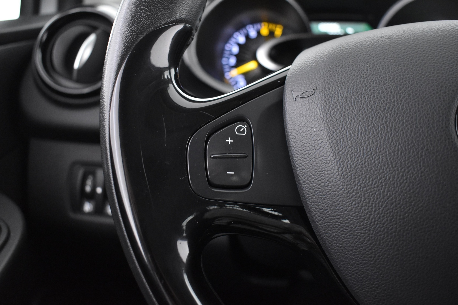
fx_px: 458
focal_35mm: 36
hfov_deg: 53.1
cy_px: 152
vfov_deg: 36.9
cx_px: 229
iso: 3200
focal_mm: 24
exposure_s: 1/25
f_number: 3.8
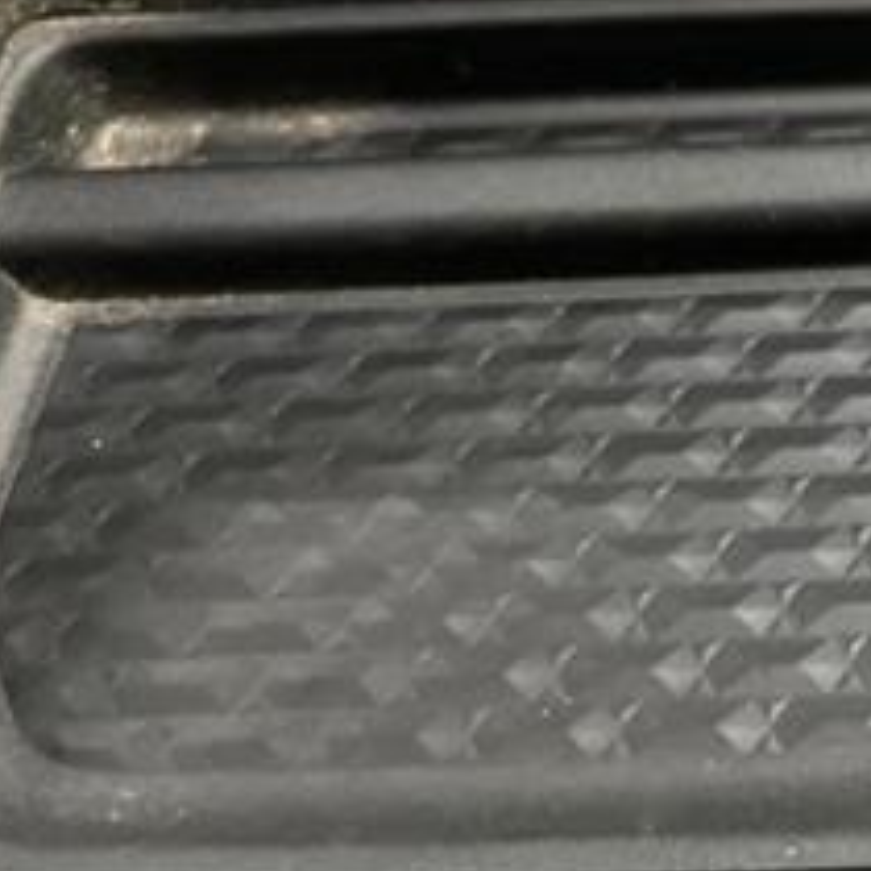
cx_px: 1273
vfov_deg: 23.9
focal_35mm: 70
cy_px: 62
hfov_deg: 21.2
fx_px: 1993
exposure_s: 1/40
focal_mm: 5.7
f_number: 1.5
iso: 400
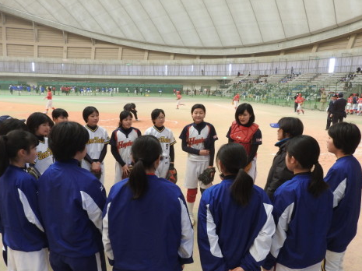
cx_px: 186
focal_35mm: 31
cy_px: 159
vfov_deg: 45.2
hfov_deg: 58.4
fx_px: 324
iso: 140
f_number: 3.3
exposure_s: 1/30
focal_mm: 4.3
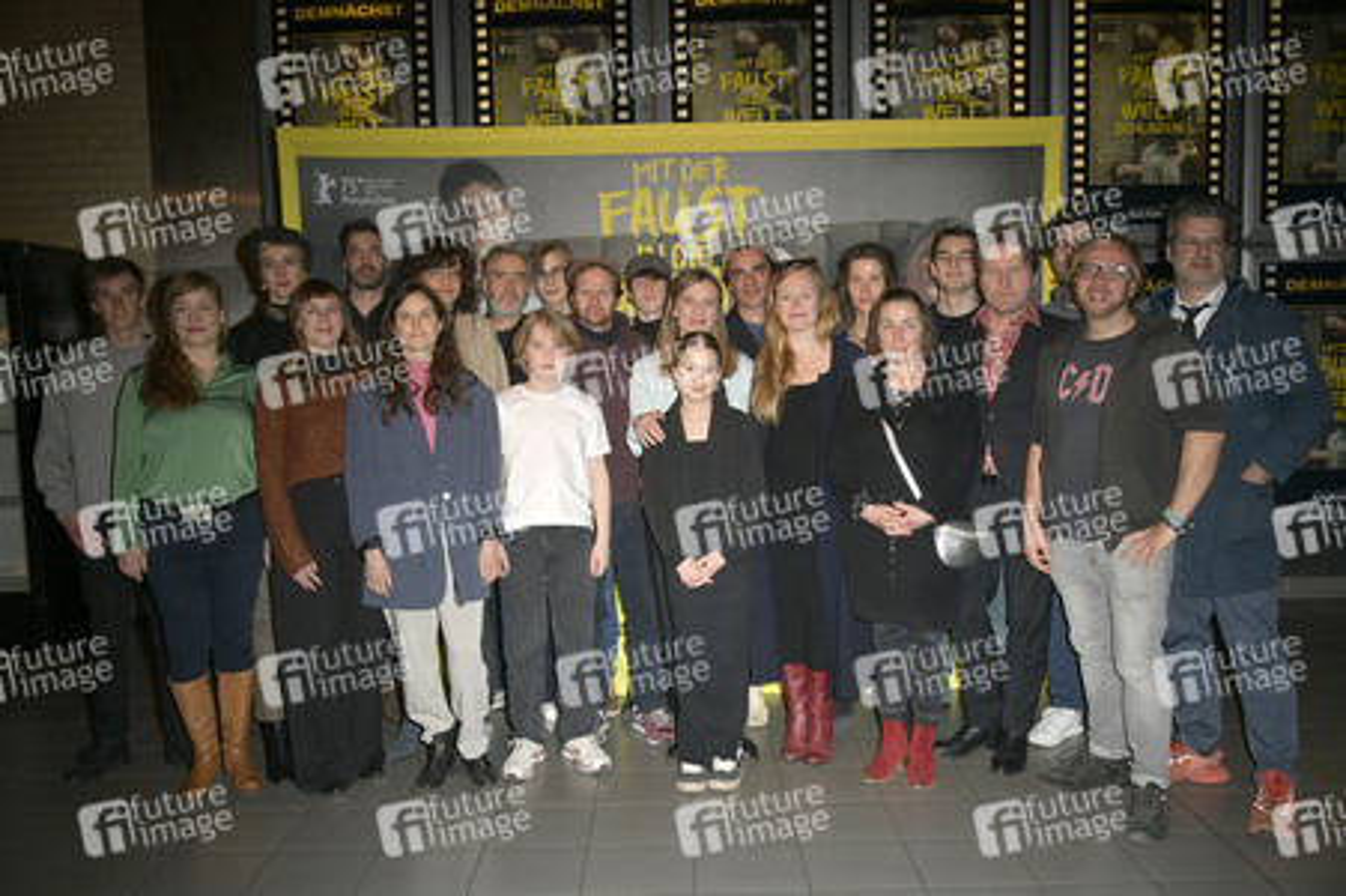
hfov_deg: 60.3
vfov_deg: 42.3
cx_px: 673
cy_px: 448
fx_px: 1158
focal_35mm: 31
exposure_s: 1/250
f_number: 5.6
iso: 200
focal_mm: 31
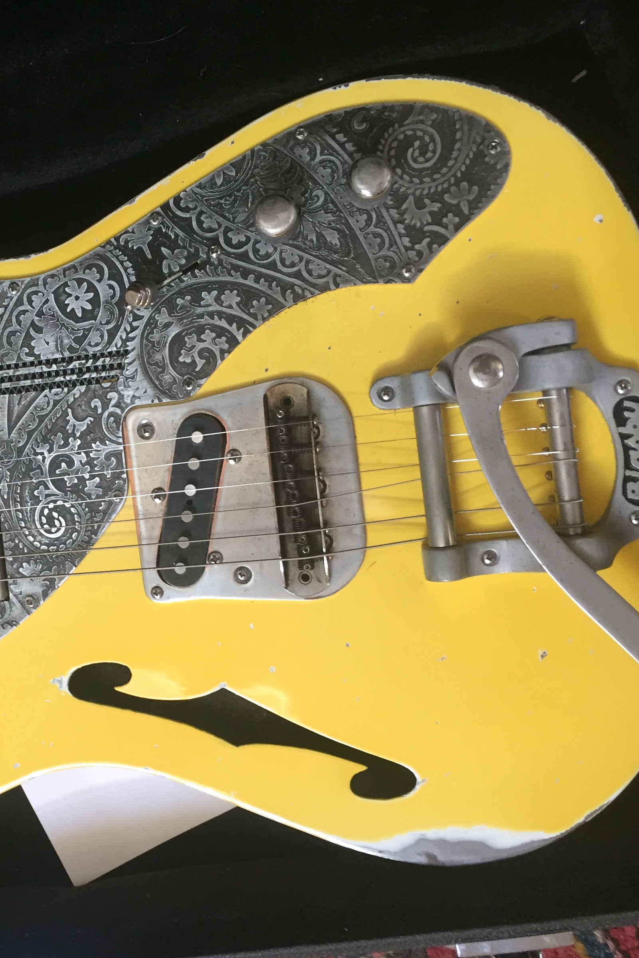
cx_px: 121
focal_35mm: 41
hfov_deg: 31.7
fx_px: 1091
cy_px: 483
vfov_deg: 47.4
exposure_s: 1/33
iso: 125
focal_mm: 4.15
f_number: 2.2
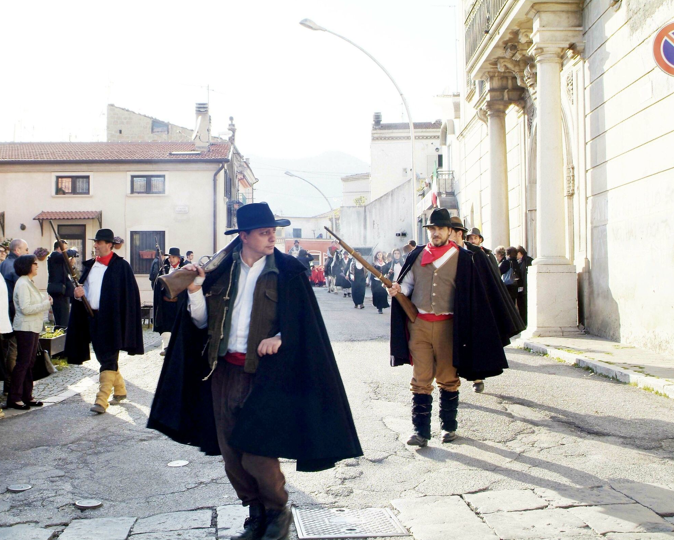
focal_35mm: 41
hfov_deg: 44.6
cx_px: 274
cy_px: 272
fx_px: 818
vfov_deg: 36.5
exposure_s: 1/90
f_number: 8
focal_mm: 24
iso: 400
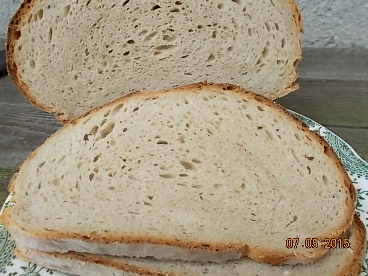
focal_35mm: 30
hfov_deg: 60.0
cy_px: 138
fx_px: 319
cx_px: 184
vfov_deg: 46.8
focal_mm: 5.3
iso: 80
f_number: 3.4
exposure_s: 1/200
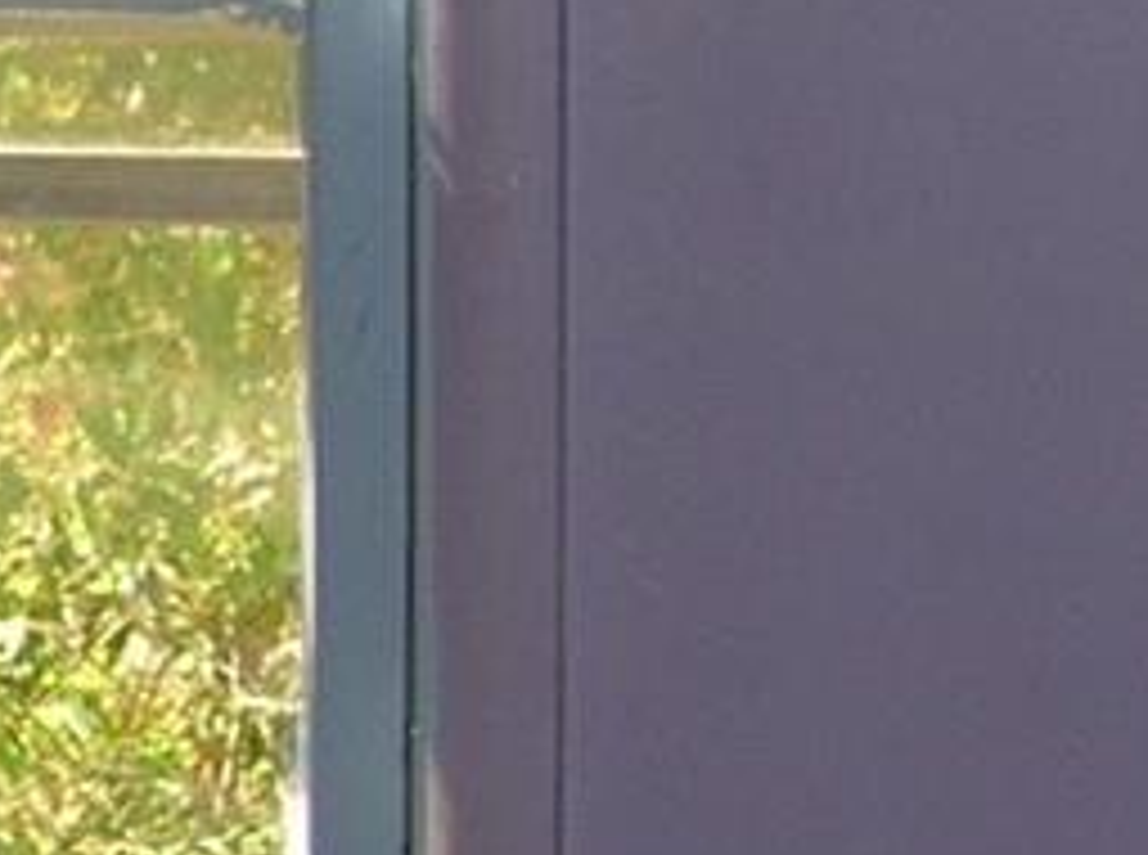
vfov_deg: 7.0
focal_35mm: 212
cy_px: 767
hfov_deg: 8.5
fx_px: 7014
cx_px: -1688
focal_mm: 6
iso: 50
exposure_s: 1/91.1
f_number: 2.7
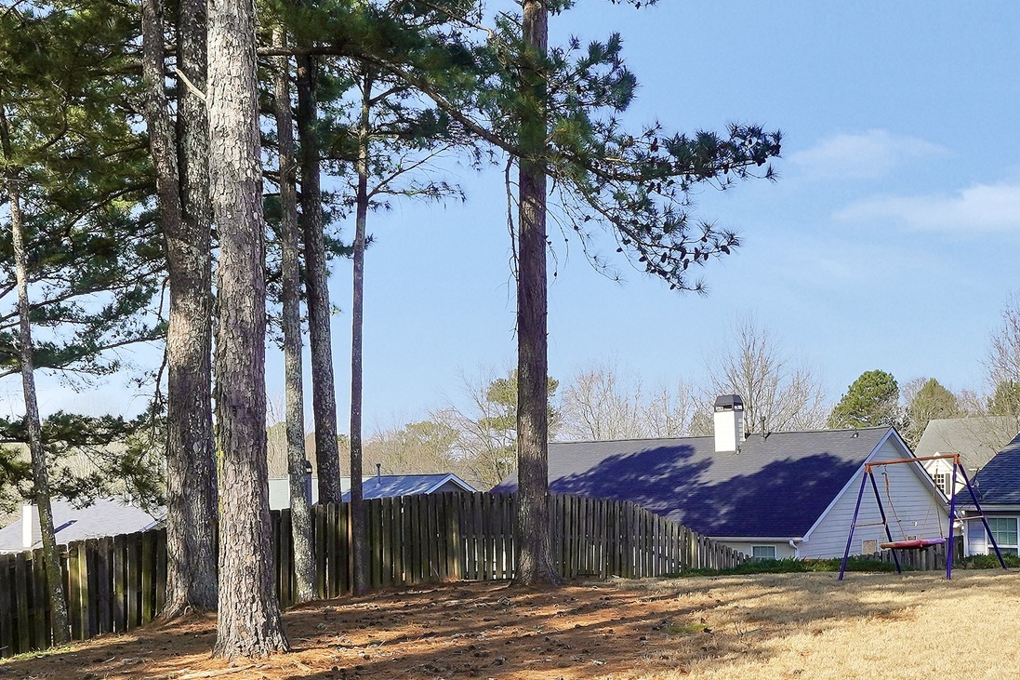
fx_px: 1249
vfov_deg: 30.2
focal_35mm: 44
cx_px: 649
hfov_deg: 44.0
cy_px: 457
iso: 100
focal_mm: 10.5
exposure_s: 1/160
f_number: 10
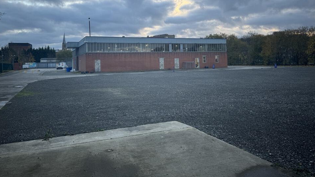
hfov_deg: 67.9
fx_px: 234
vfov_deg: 40.7
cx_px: 150
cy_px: 52
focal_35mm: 28
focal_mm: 6.86
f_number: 1.78
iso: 64
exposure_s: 1/154
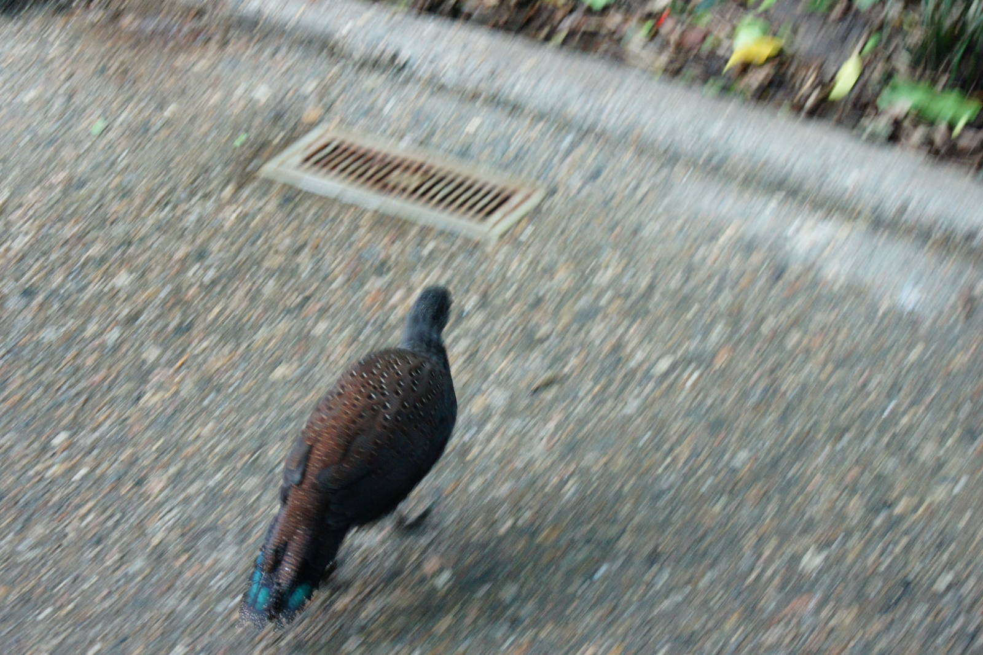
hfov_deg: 24.6
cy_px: 328
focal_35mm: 82
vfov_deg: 16.6
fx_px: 2253
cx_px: 492
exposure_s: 1/15
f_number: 5.6
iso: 1600
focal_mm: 55
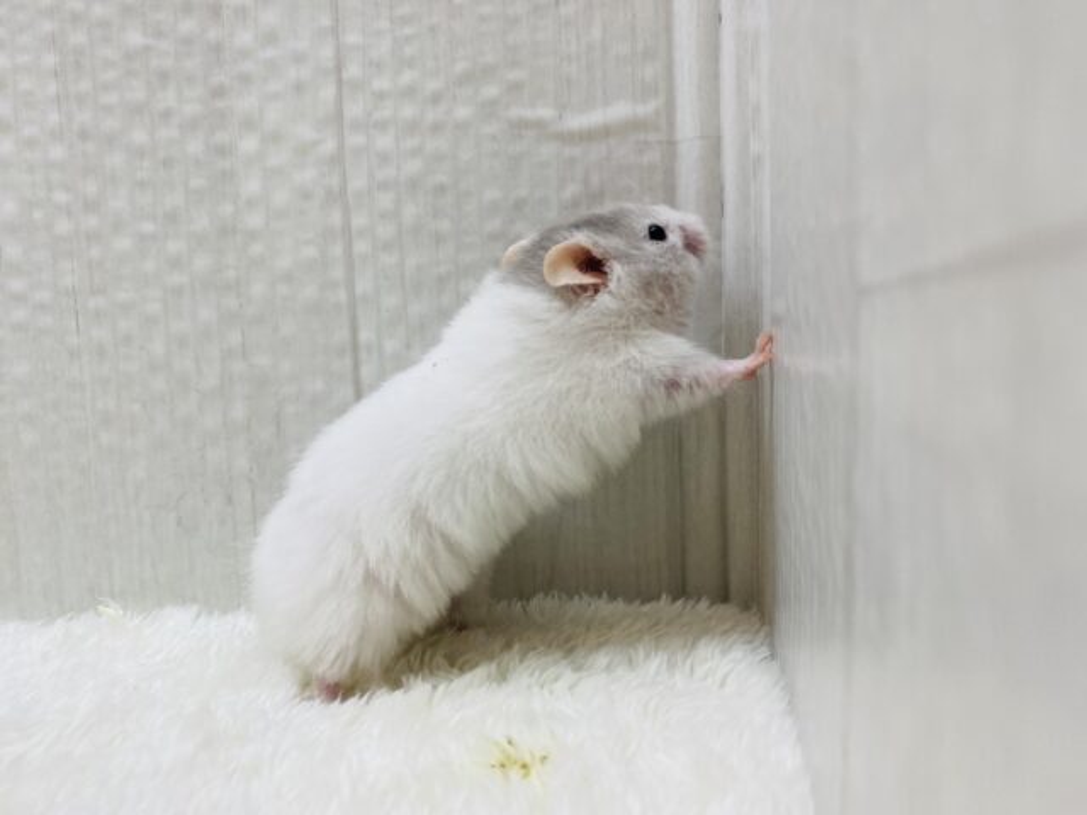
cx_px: 544
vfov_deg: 53.1
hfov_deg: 67.3
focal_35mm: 26
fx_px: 816
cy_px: 408
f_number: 1.8
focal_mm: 4.25
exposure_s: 1/100
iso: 100
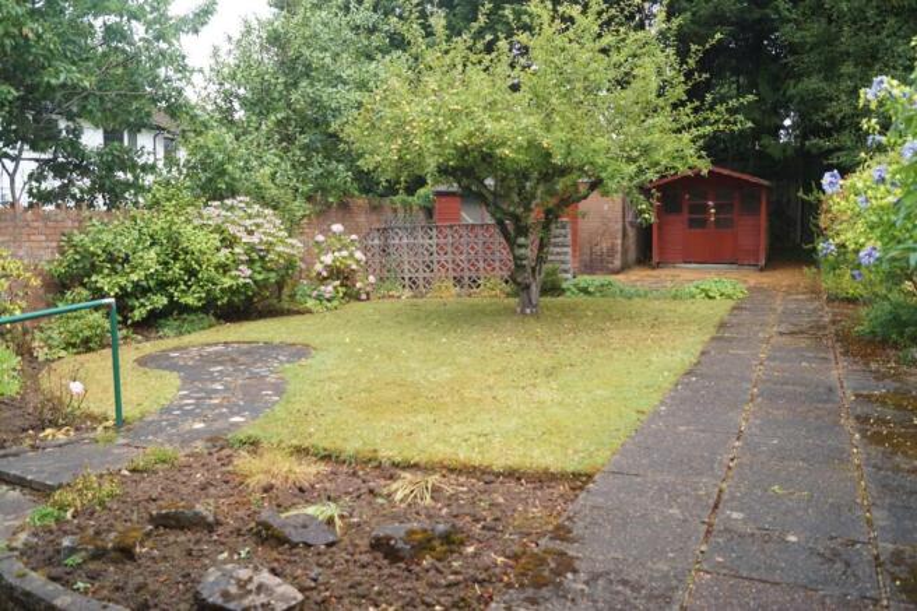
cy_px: 306
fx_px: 688
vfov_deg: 47.9
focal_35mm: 27
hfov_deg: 67.4
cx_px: 458
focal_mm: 18
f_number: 4.5
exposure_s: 1/160
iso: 100
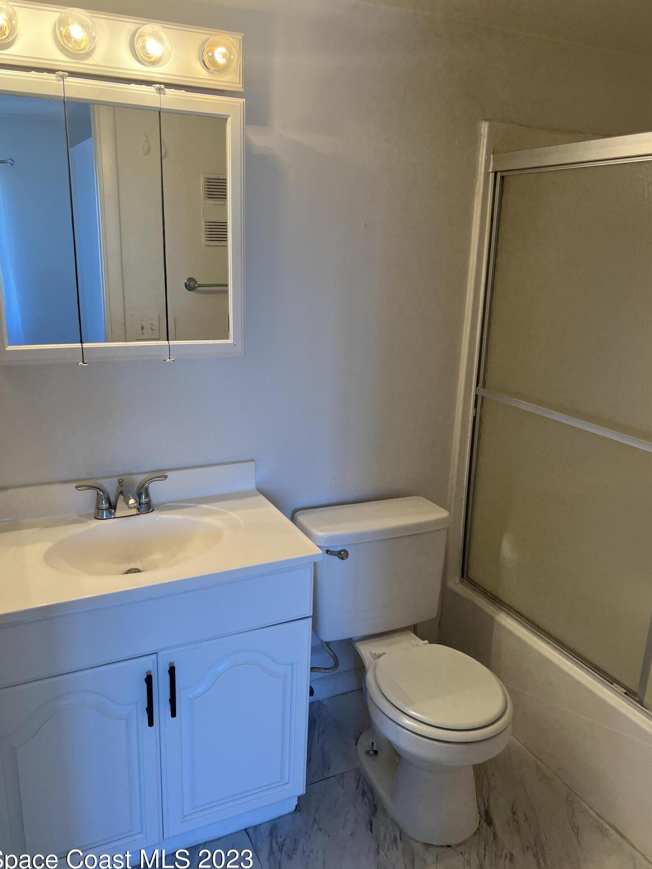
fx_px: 678
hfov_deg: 51.3
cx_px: 323
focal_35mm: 27
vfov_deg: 65.3
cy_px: 449
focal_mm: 5.7
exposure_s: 1/120
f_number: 1.5
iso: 80
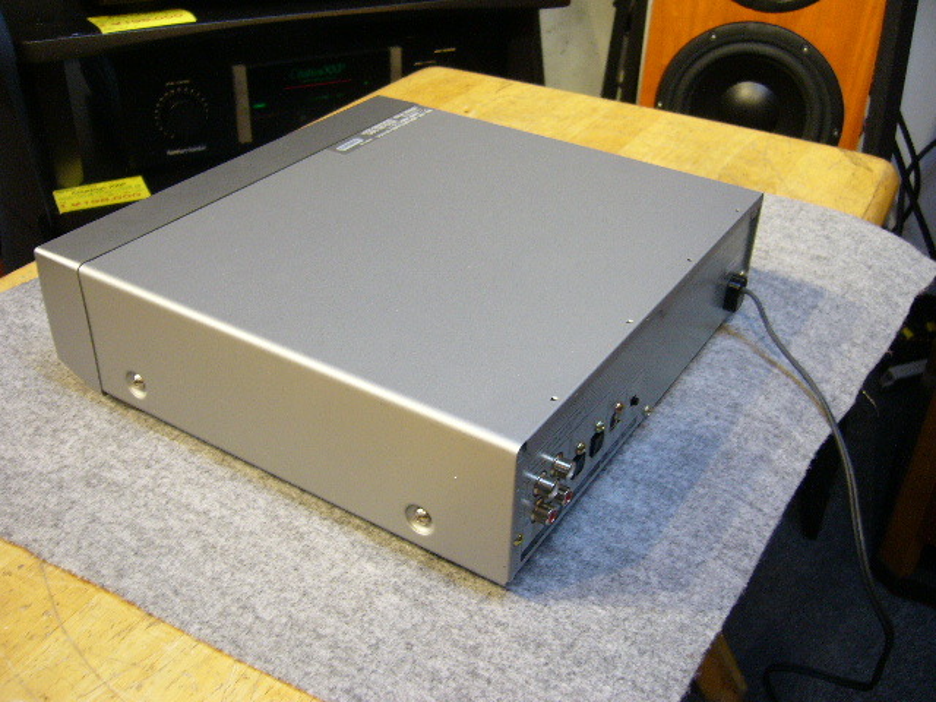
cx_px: 468
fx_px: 946
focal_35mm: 35
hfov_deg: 52.6
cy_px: 351
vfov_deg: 40.7
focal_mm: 5.8
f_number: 2.8
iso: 125
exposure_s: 1/8
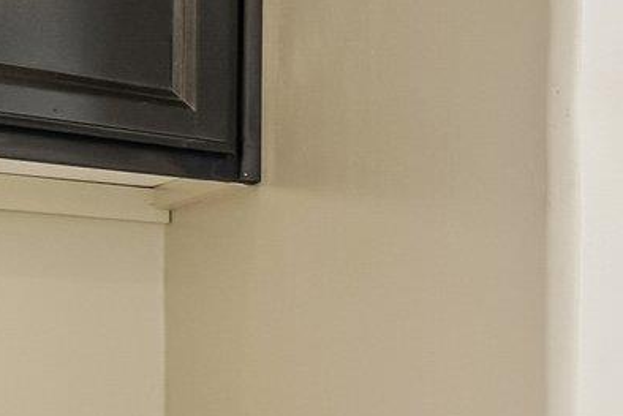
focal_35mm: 78
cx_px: 1055
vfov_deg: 17.3
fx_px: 1350
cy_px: 366
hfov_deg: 20.3
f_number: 8
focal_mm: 10
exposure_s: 1/6
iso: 400
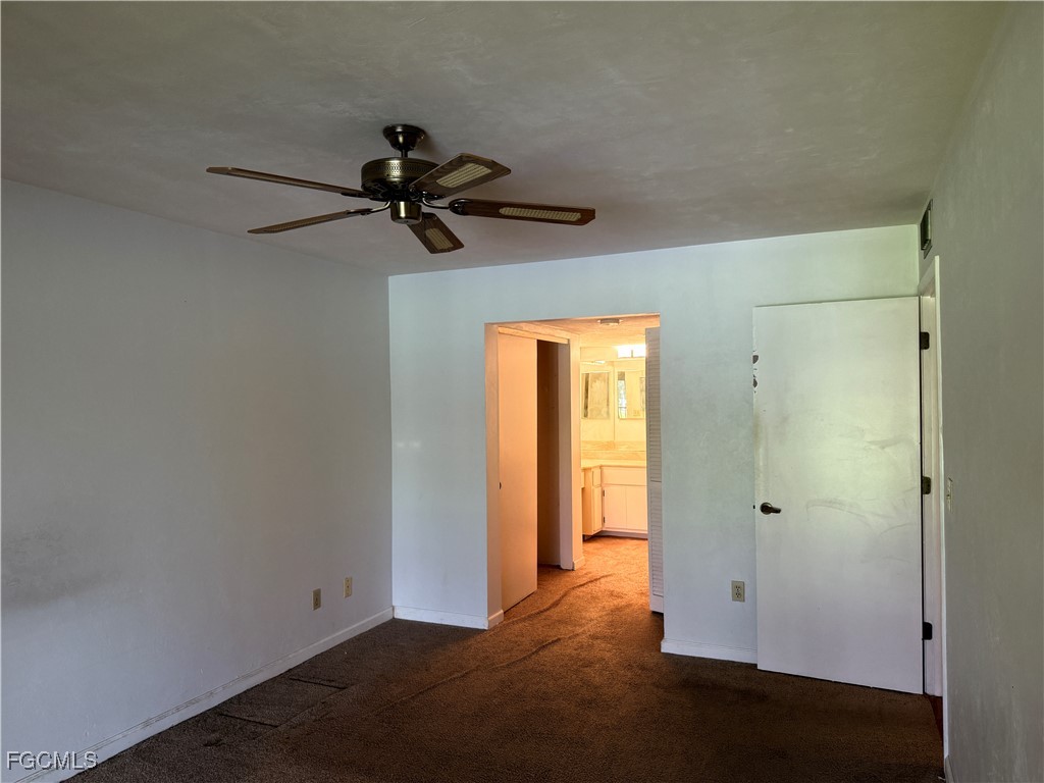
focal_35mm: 24
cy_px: 392
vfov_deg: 56.8
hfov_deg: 71.6
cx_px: 522
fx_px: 724
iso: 250
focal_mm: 6.76
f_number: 1.78
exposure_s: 1/60
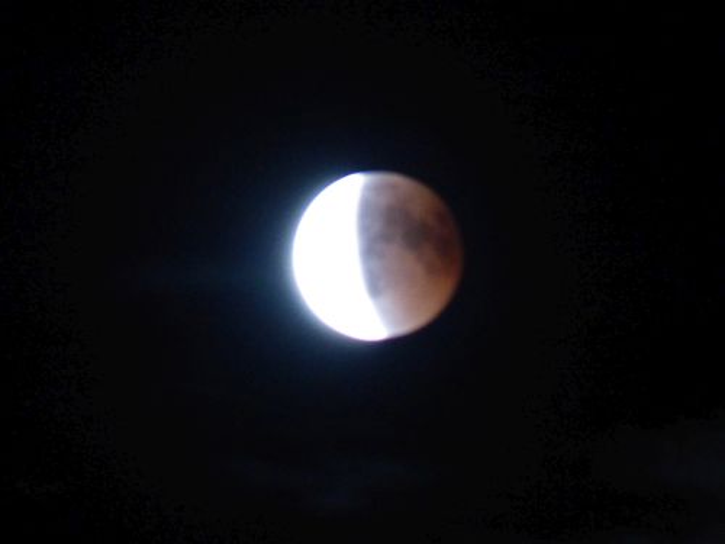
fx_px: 19478
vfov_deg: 1.6
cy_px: 272
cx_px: 362
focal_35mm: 930
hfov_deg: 2.1
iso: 800
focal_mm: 108
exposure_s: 1/8
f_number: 2.8
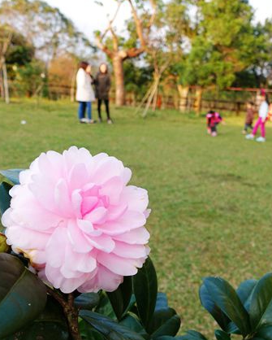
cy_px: 170
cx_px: 179
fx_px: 352
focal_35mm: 35
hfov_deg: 41.8
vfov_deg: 51.5
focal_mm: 8.8
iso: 125
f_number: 4
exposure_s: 1/125
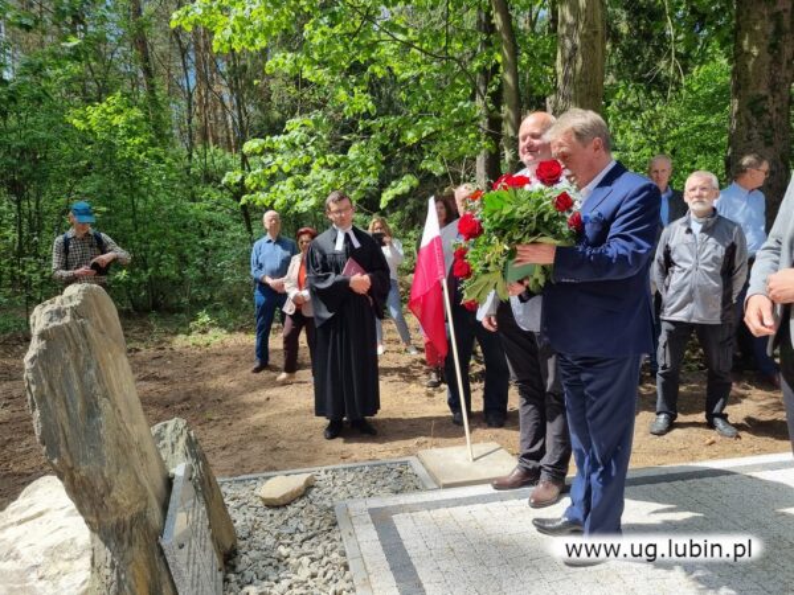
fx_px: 596
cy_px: 298
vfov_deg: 53.1
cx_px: 397
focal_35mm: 26
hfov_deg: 67.3
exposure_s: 1/1376
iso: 50
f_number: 1.8
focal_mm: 5.4
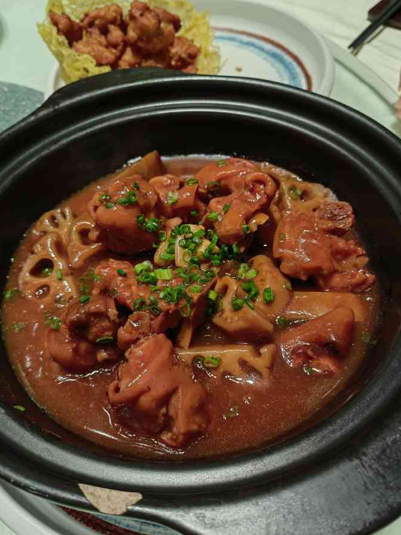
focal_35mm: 28
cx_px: 200
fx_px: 432
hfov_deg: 49.7
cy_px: 276
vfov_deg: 63.4
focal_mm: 5.52
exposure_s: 1/100
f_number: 1.9
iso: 428
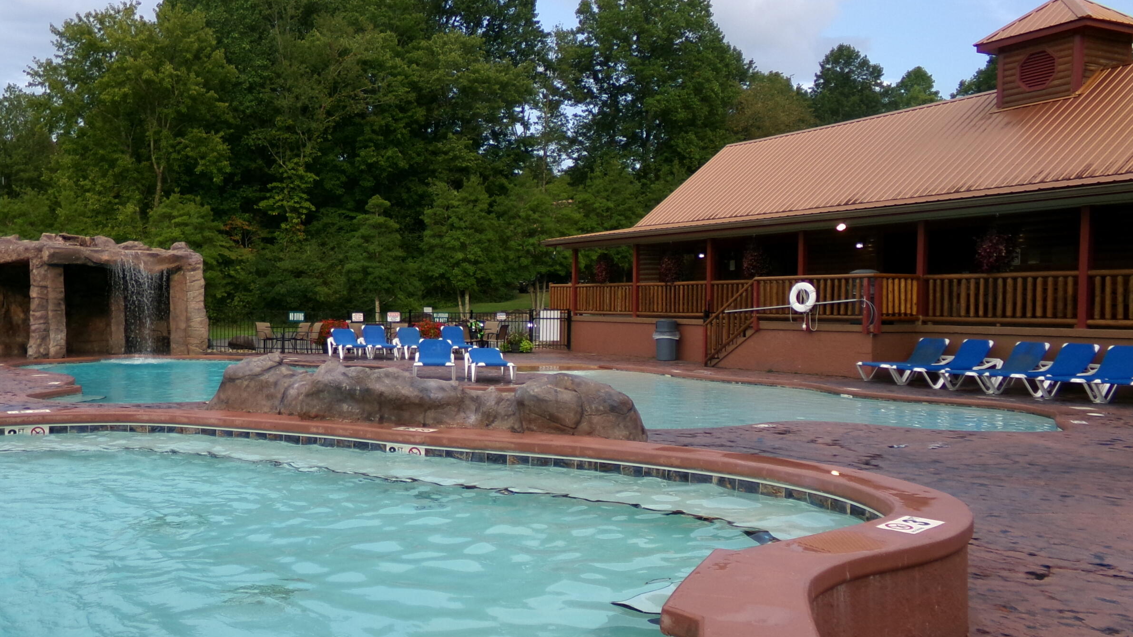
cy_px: 333
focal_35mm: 33
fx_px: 991
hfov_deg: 59.0
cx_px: 448
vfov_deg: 35.6
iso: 100
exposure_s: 1/240
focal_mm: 4.3
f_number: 3.7
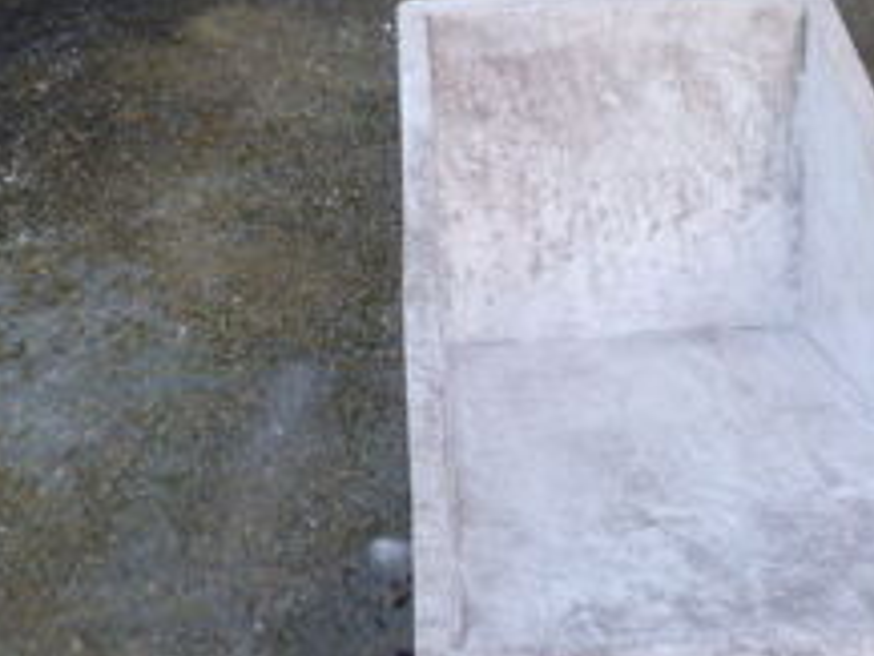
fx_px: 1339
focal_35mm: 53
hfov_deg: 35.7
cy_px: 386
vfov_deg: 27.5
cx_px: 600
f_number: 2.5
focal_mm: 4.3
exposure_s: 1/160
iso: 100
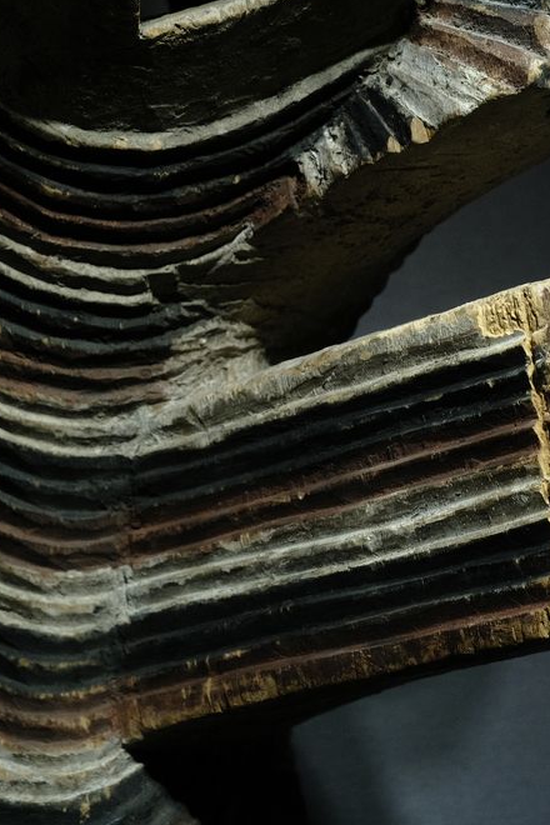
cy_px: 150
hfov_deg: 17.5
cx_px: 264
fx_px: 1787
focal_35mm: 78
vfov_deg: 25.5
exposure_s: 1/100
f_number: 5
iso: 800
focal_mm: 27
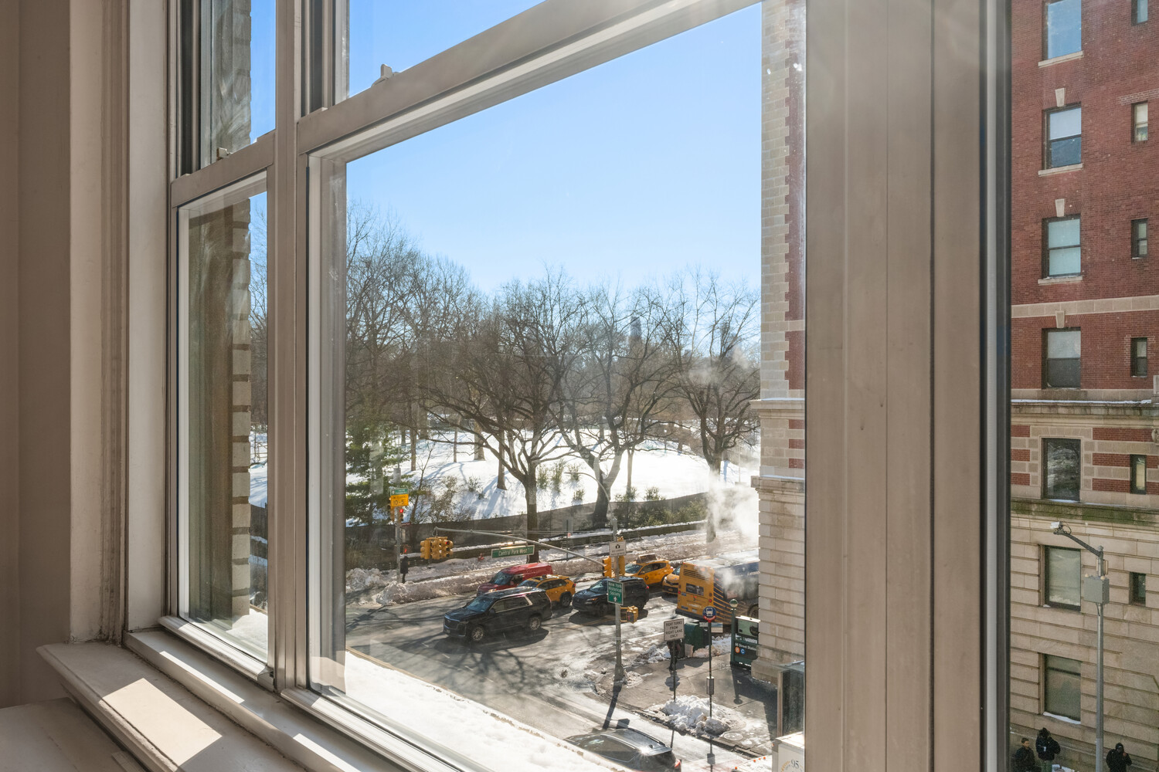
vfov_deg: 43.6
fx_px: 966
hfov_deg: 61.9
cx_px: 580
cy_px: 386
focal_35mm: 30
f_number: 20
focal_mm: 30
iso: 400
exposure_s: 1/15
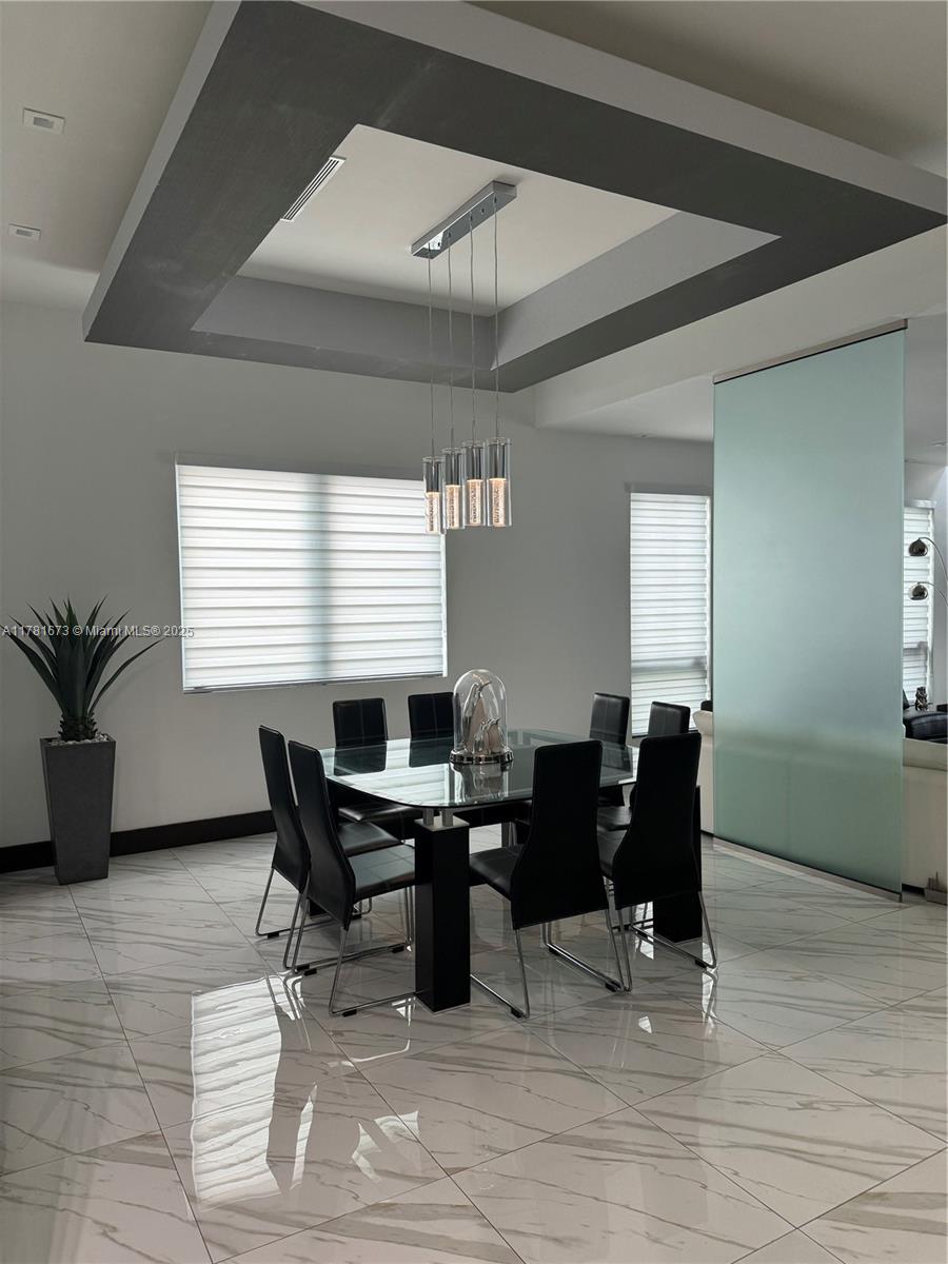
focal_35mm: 24
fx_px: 876
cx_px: 474
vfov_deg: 71.6
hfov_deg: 56.8
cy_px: 632
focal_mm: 6.86
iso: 125
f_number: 1.78
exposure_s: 1/60
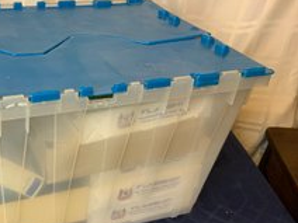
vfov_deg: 30.8
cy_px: 130
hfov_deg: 38.9
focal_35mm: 47
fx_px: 405
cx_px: 60
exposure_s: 1/60
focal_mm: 3
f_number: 1.8
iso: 200
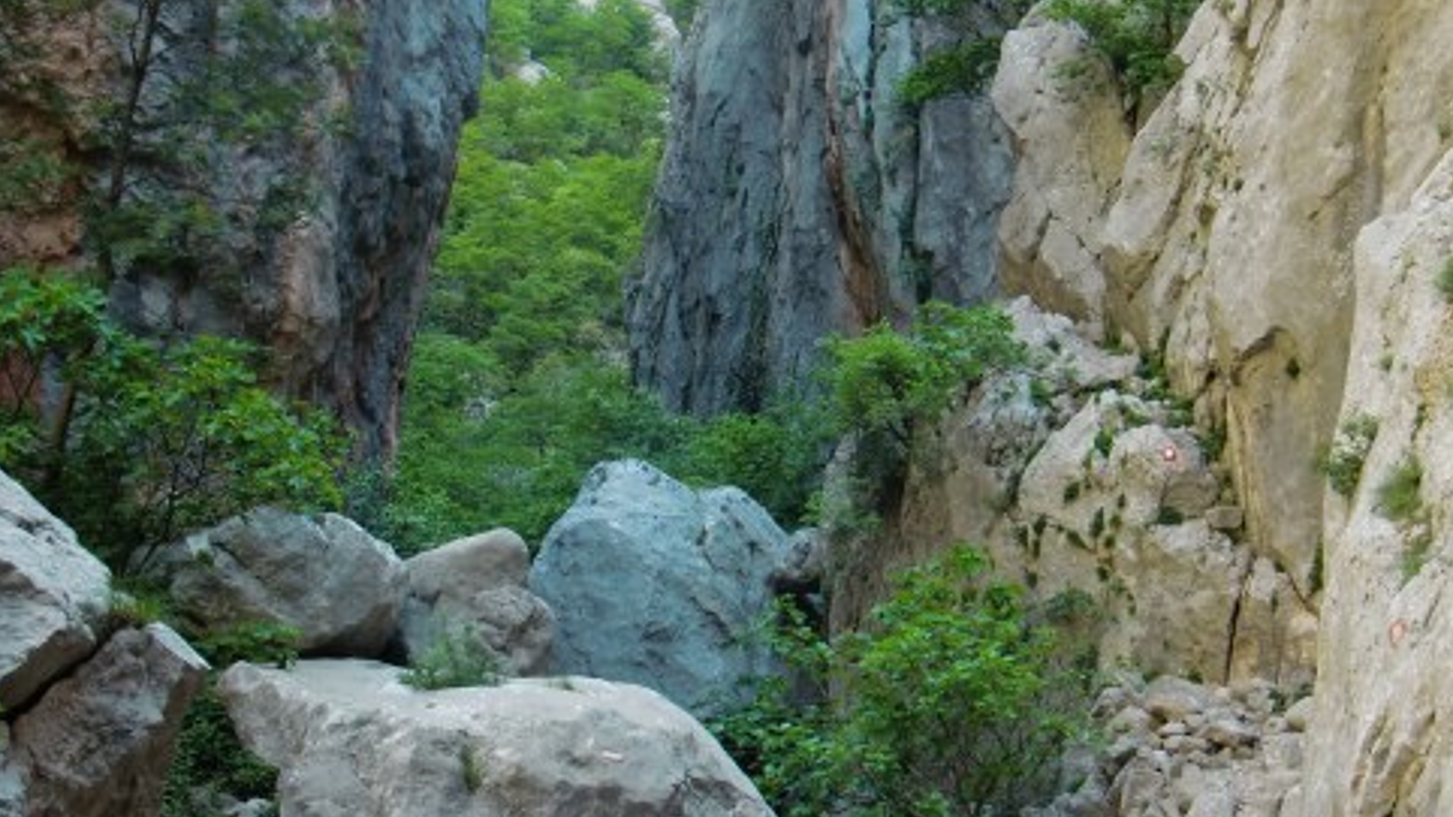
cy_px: 380
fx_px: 2119
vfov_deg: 21.8
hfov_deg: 37.7
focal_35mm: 55
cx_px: 883
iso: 100
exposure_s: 1/50
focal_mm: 6.66
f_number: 3.9
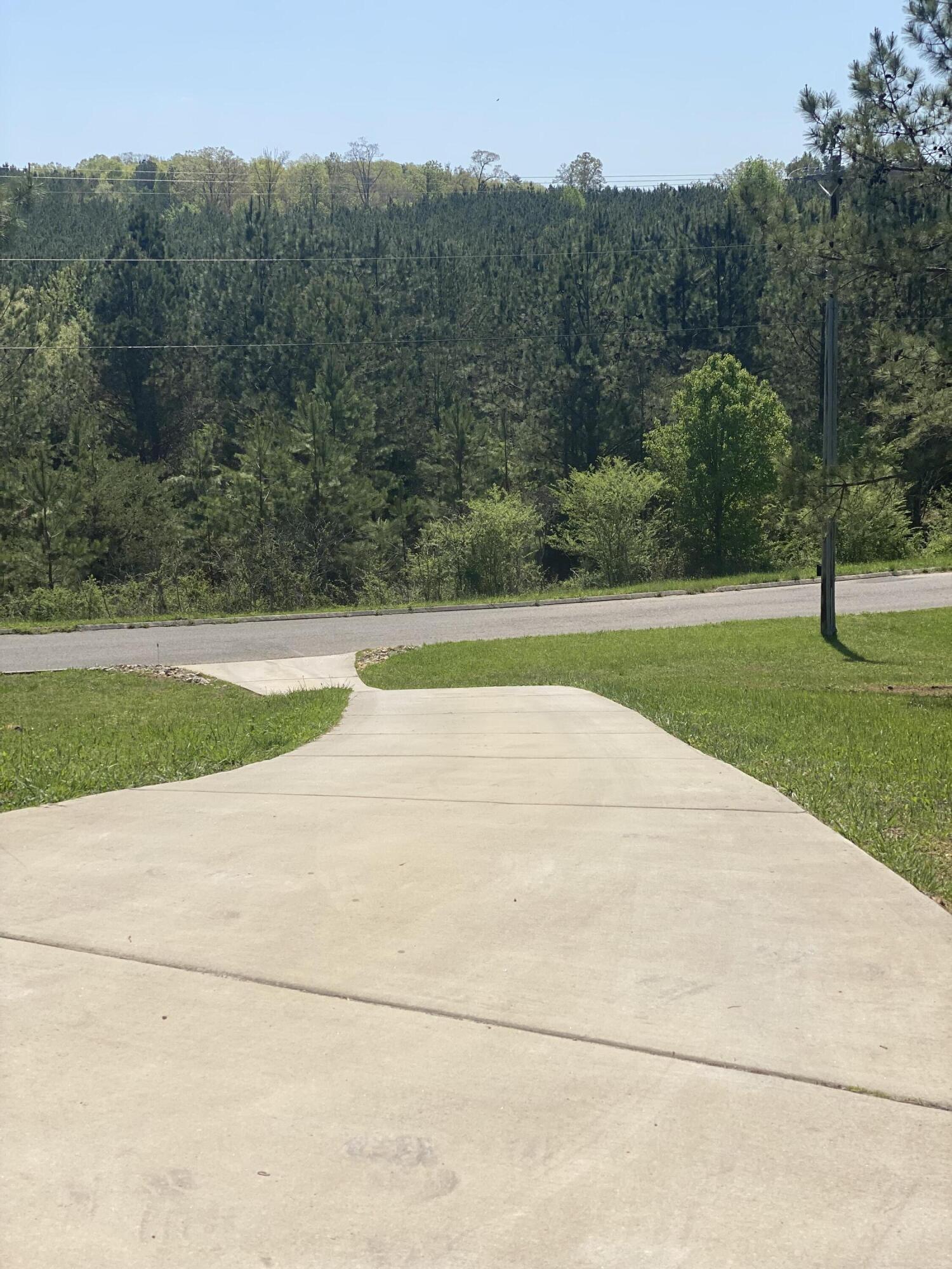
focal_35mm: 52
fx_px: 1907
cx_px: 476
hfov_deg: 28.0
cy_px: 634
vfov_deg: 36.8
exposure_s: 1/2519
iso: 20
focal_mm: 6
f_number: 2
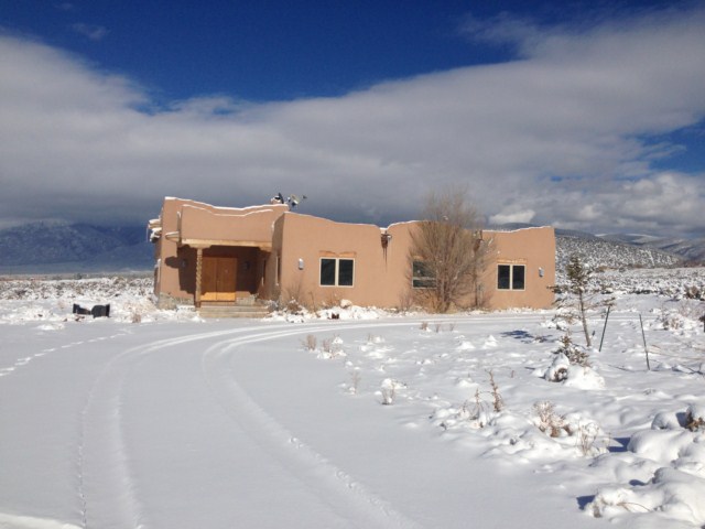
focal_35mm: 33
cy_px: 264
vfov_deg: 42.9
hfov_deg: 55.4
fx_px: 672
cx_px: 352
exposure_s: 1/6024
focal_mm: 4.13
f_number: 2.4
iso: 50
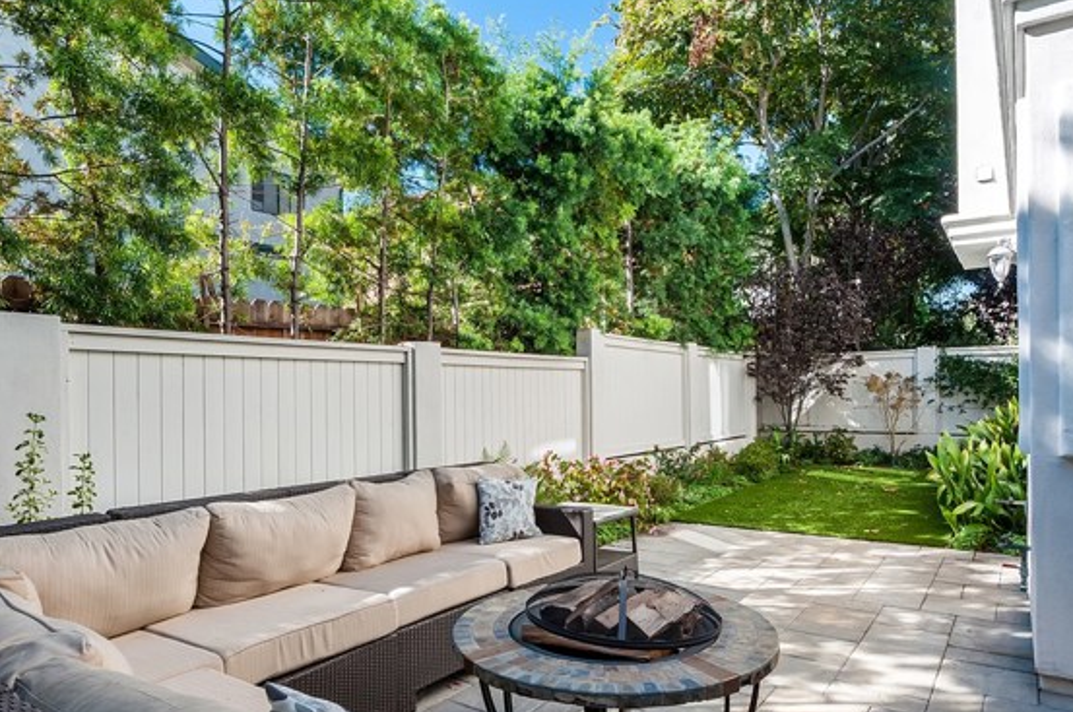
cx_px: 526
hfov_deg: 77.2
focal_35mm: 23
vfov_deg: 55.8
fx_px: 672
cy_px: 385
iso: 200
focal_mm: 13
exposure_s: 1/80
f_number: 14
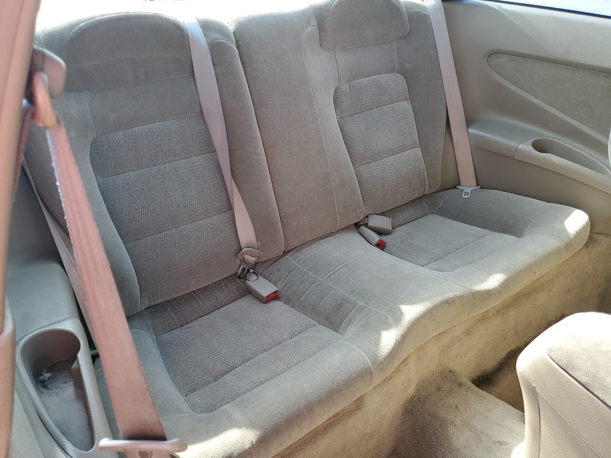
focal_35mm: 26
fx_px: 459
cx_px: 306
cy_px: 229
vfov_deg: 53.1
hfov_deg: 67.3
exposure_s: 1/208
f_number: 1.5
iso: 50
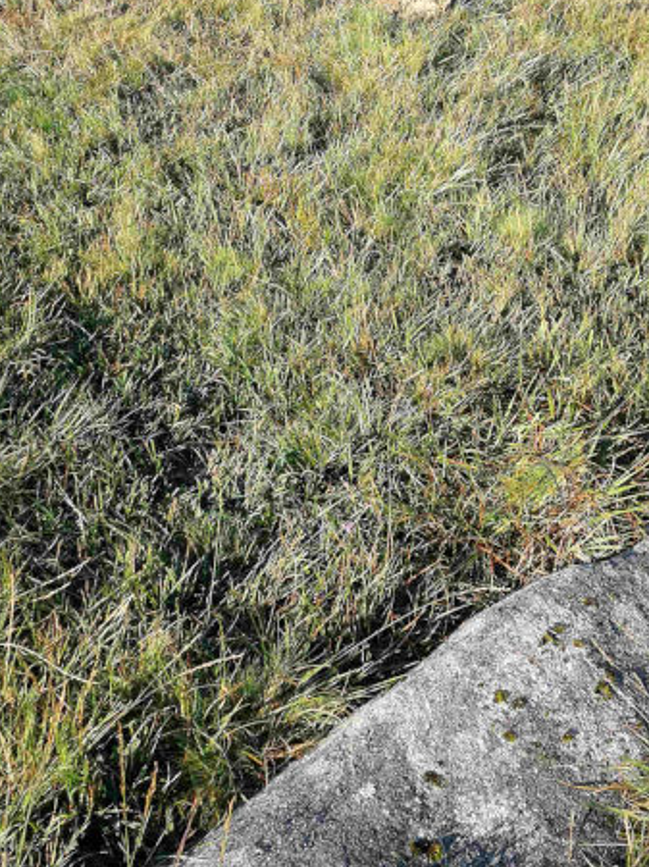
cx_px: 337
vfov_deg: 34.3
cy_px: 363
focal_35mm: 56
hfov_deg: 26.1
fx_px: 1401
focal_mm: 3.95
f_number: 1.8
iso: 50
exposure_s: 1/414
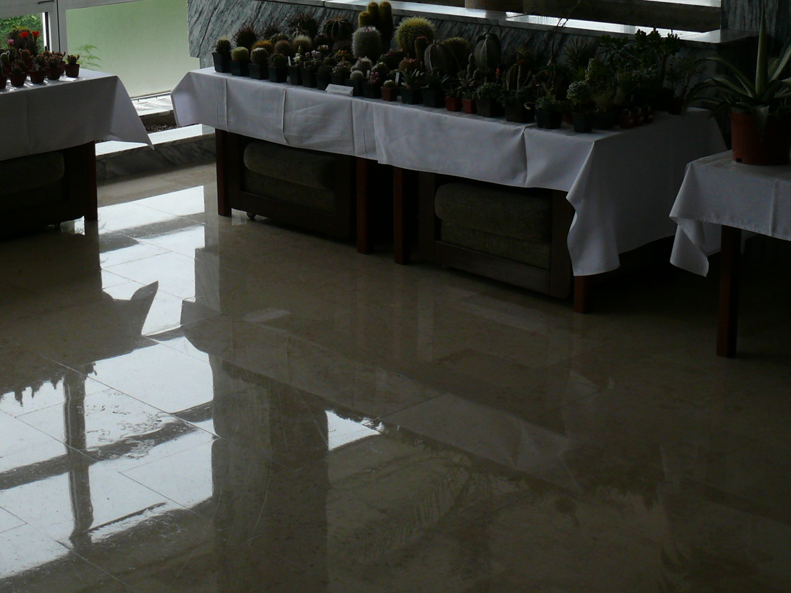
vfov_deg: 22.0
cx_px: 198
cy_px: 120
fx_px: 1508
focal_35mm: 66
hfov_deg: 28.9
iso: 100
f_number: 2.8
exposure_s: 1/125
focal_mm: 7.4
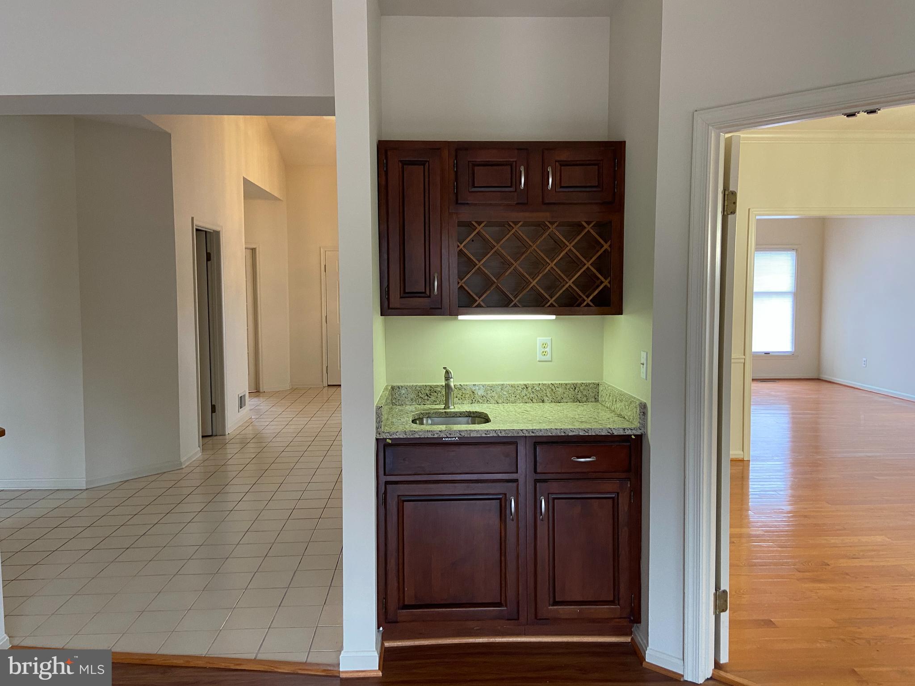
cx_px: 458
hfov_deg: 67.3
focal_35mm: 26
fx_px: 687
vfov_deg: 53.1
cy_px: 343
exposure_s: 1/60
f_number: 1.8
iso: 160
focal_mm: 4.25
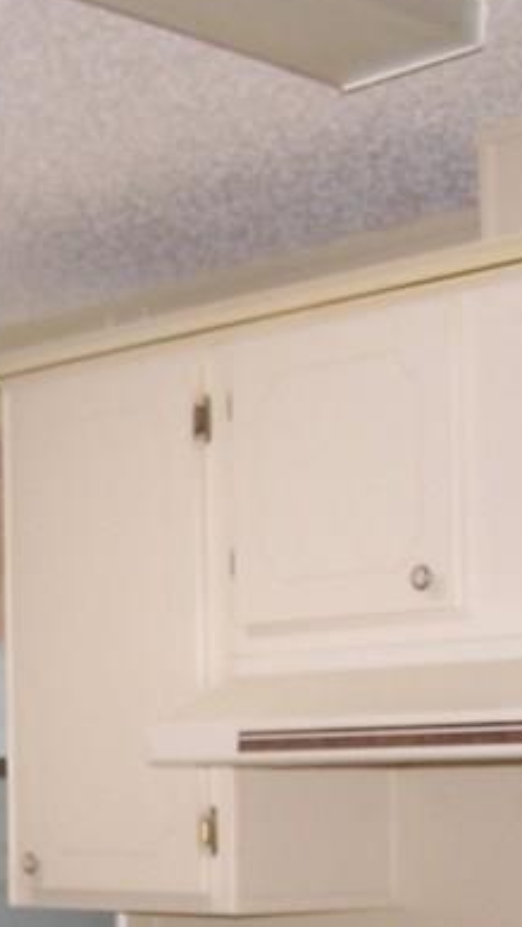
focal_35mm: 109
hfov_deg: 10.9
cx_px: -110
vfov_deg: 19.4
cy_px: 727
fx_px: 2680
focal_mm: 6.3
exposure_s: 1/60
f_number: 2.8
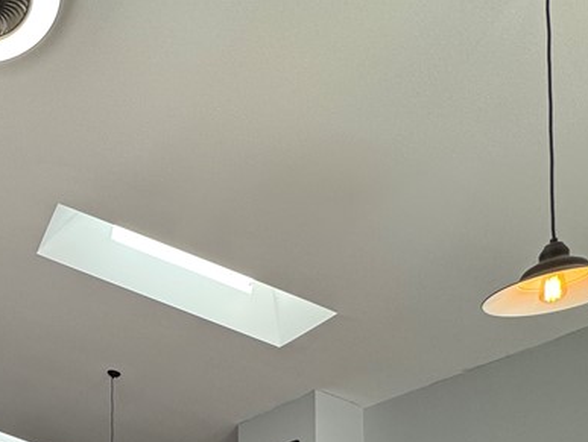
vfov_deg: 31.2
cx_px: -46
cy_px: 557
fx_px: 629
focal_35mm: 37
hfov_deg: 41.1
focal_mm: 2.22
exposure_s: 1/120
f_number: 2.2
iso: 100
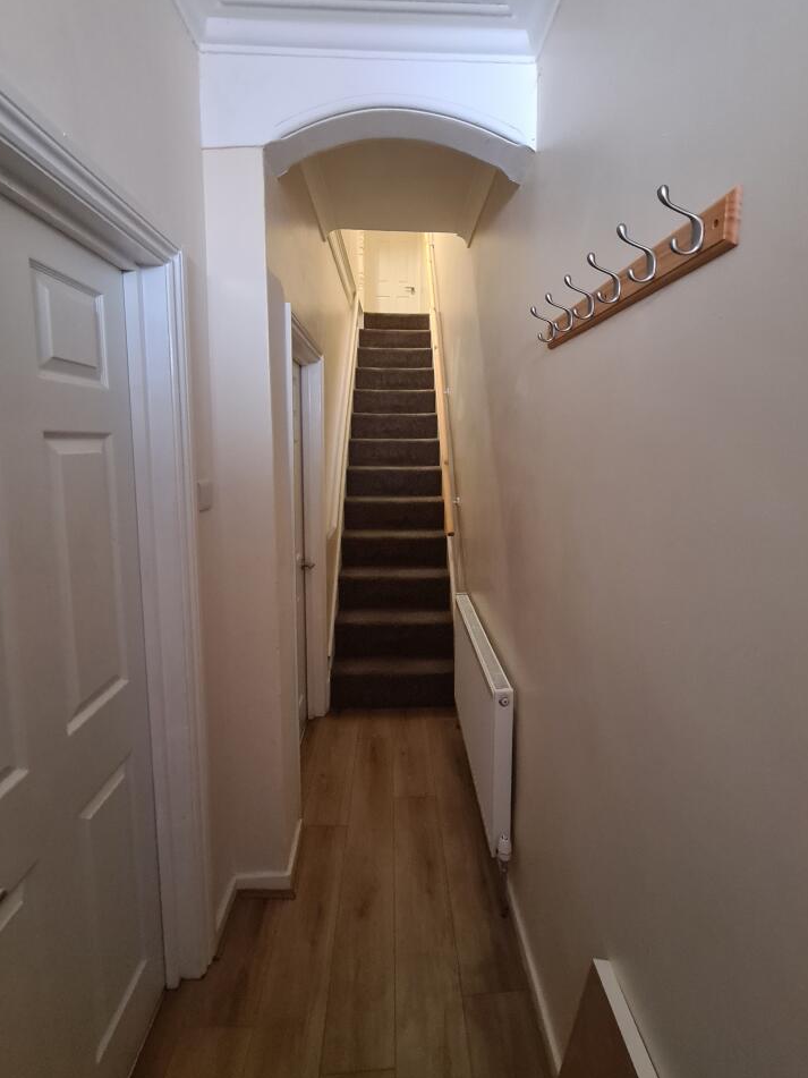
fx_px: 436
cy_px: 502
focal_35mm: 14
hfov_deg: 85.6
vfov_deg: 101.9
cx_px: 417
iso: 640
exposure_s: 1/25
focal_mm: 2.2
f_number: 2.2
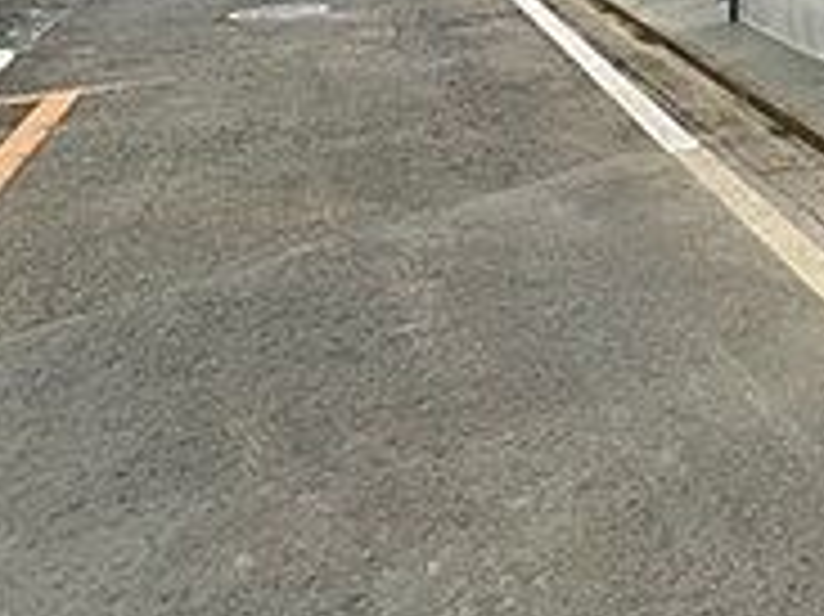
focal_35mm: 44
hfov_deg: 31.6
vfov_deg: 25.0
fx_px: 1047
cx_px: 1103
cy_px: -312
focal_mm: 1.57
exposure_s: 1/295
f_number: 1.8
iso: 32
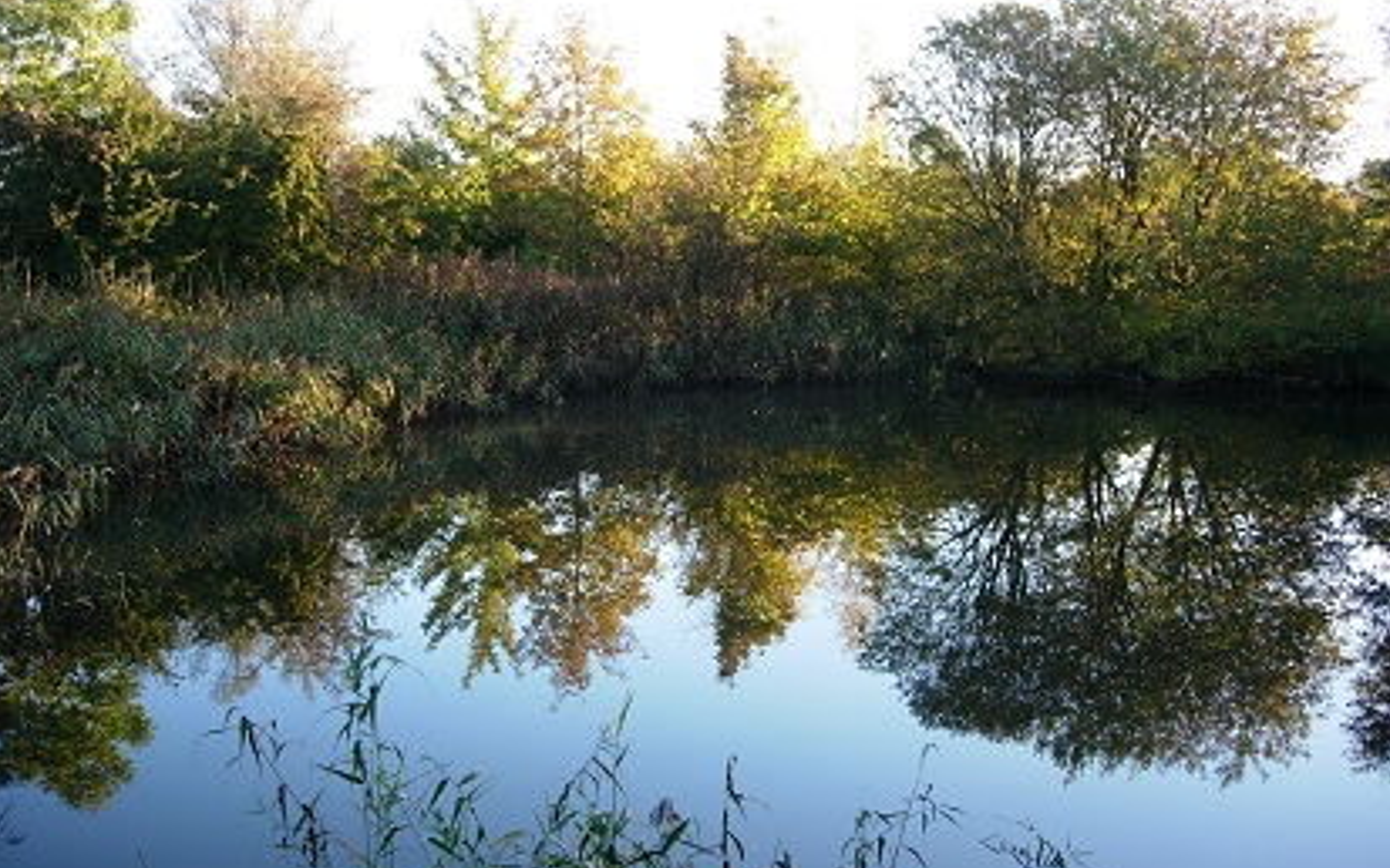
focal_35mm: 41
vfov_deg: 31.2
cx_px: 700
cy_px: 399
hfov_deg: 48.2
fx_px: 1553
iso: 64
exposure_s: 1/161
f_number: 2.8
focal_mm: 7.8
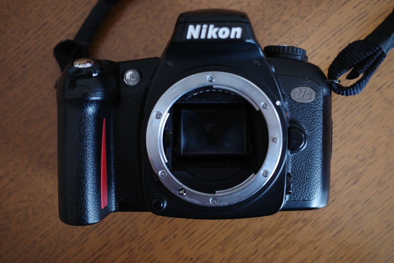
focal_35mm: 35
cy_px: 132
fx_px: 383
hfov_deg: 54.4
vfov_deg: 37.9
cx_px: 197
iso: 400
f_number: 2.8
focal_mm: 18.3
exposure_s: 1/10
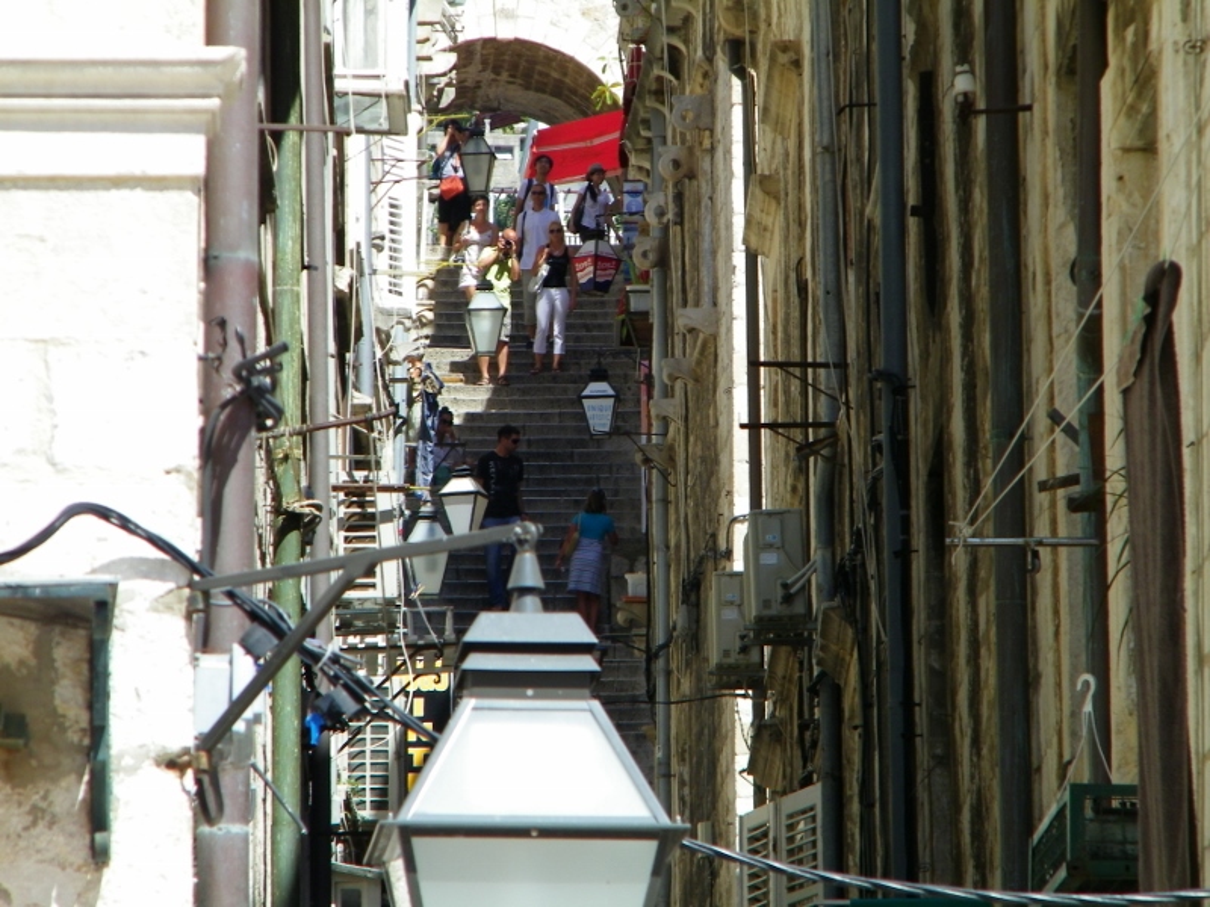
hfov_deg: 7.8
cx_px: 605
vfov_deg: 5.9
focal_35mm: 253
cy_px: 454
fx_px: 8844
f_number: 5.4
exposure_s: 1/250
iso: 80
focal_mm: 45.1
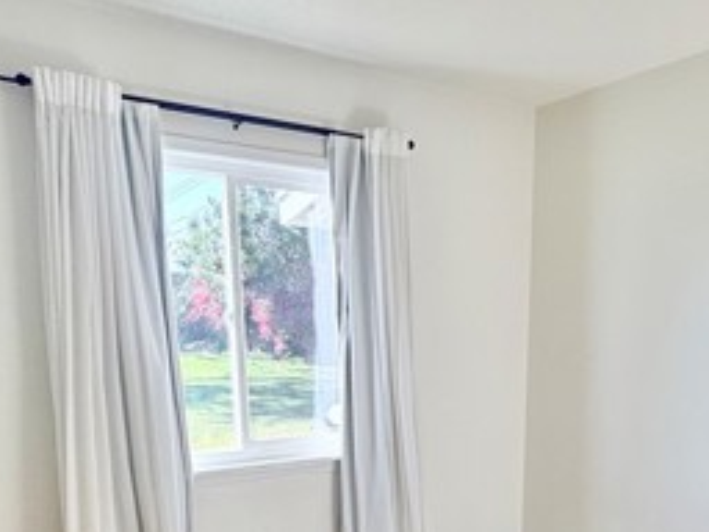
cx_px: 443
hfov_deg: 52.1
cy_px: 482
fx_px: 717
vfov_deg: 37.9
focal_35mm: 35
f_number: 2.2
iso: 40
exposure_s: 1/172
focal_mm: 2.22
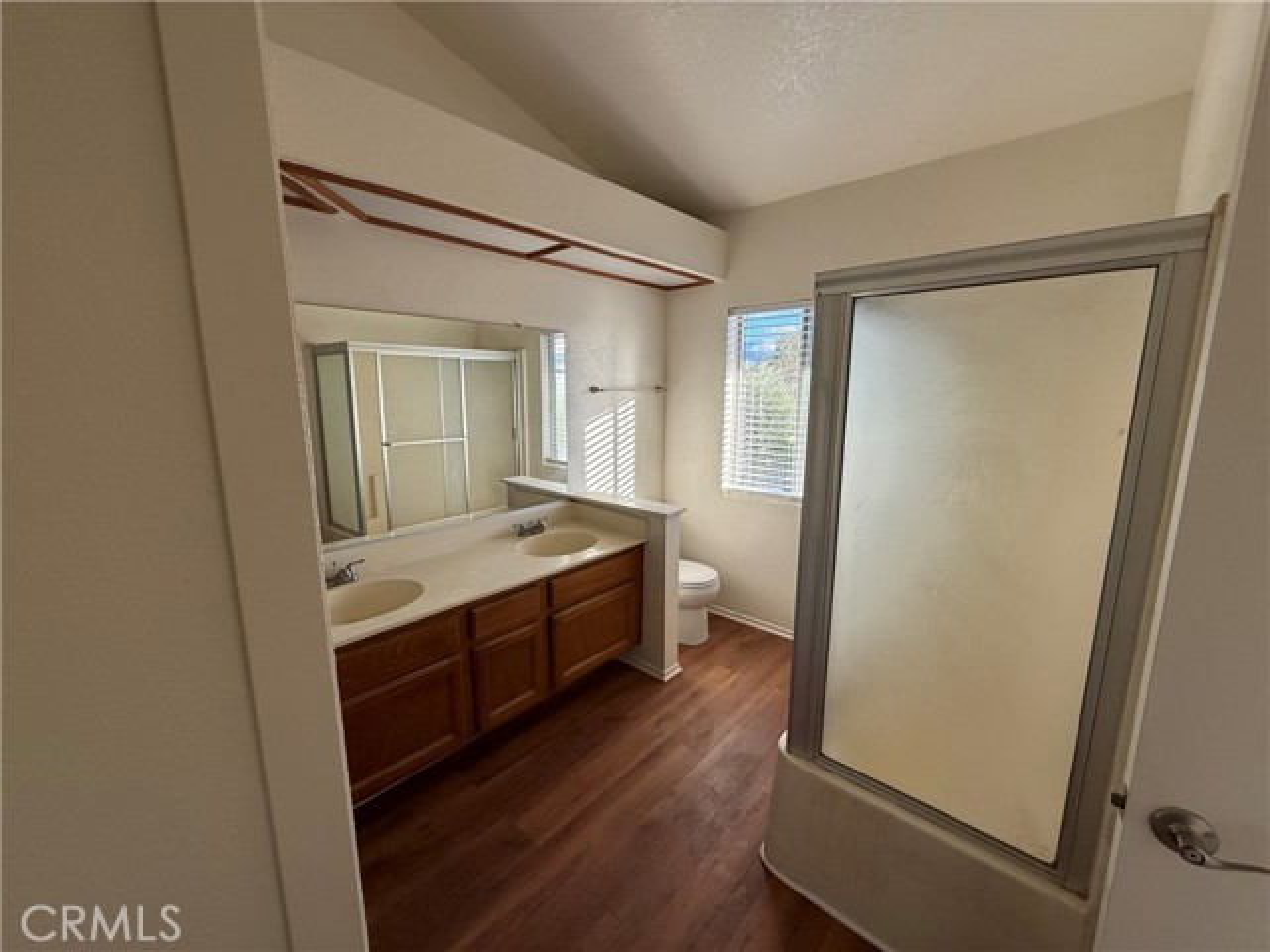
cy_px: 476
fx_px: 514
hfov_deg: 102.1
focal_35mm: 14
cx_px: 635
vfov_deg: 85.7
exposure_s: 1/229
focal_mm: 2.22
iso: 64
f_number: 2.2
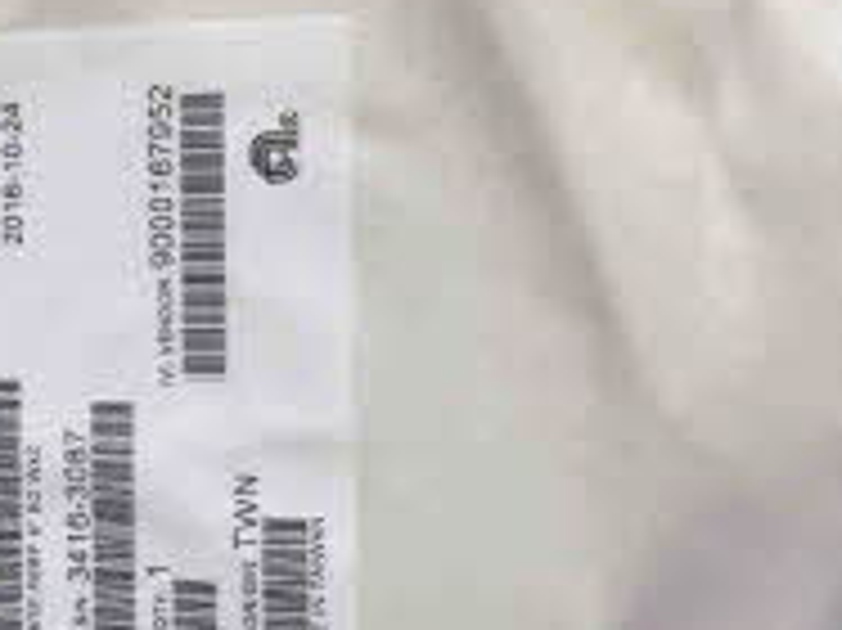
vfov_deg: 19.3
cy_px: 259
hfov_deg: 24.7
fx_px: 1847
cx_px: 32
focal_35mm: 76
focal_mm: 4.15
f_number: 2.2
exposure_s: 1/213
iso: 32
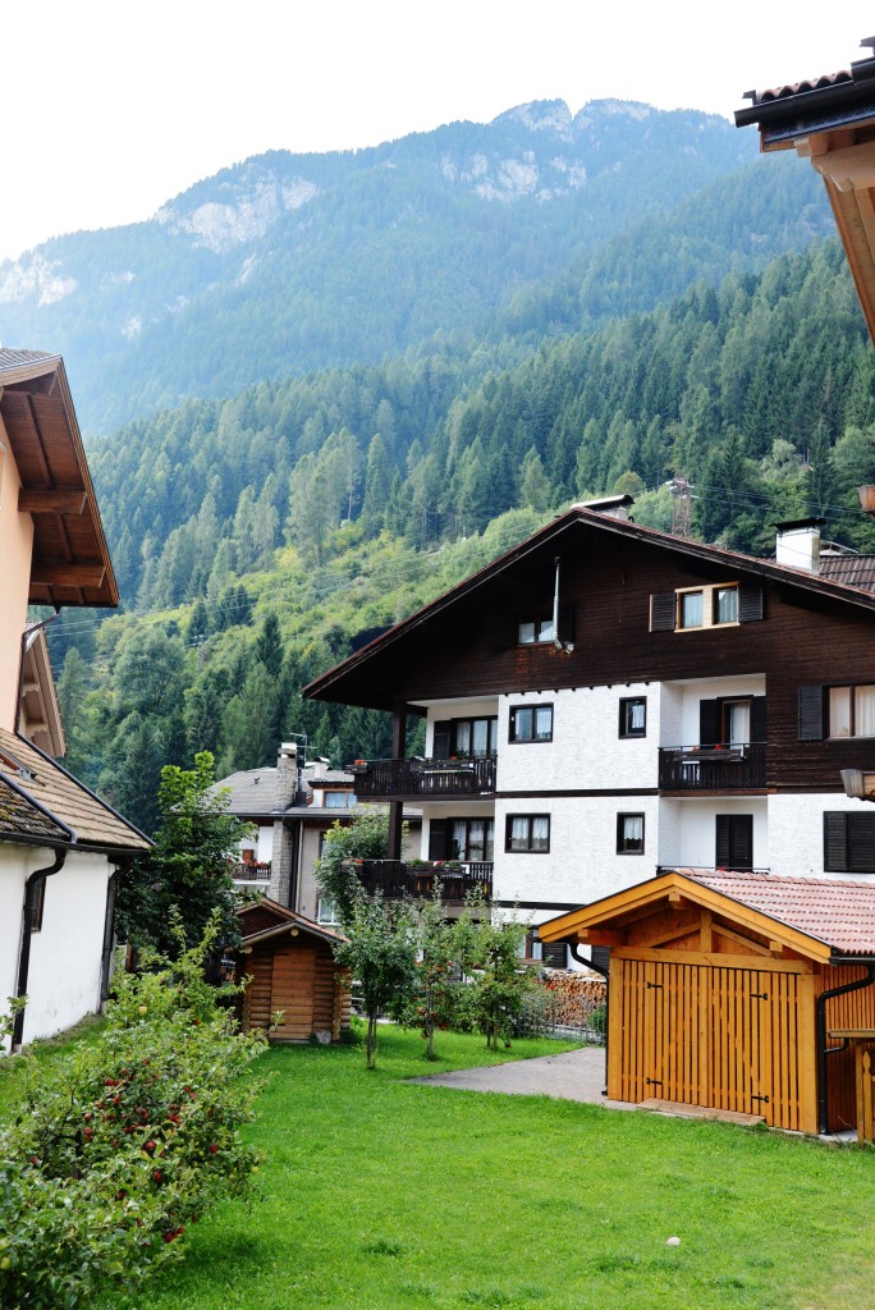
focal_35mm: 40
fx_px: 1456
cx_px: 438
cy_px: 655
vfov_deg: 48.4
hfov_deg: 33.4
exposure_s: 1/1250
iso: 4000
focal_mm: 40
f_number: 7.1
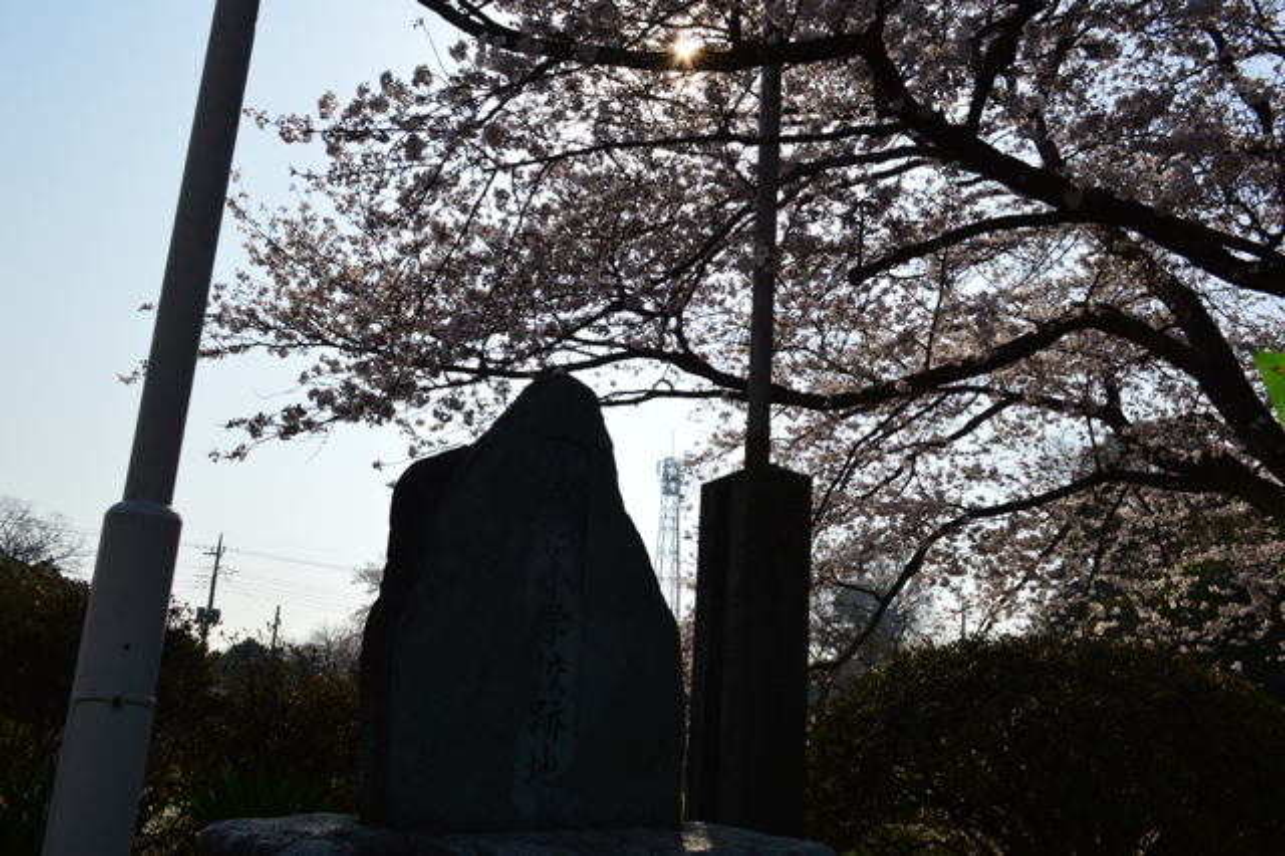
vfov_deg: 39.9
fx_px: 1177
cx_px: 642
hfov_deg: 57.2
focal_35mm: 33
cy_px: 428
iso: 250
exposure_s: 1/500
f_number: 11
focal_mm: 22
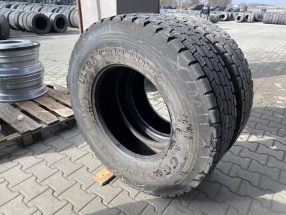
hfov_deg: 67.3
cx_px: 143
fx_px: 215
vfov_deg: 53.1
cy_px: 108
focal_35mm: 26
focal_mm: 4.25
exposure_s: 1/485
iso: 32
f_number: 1.8
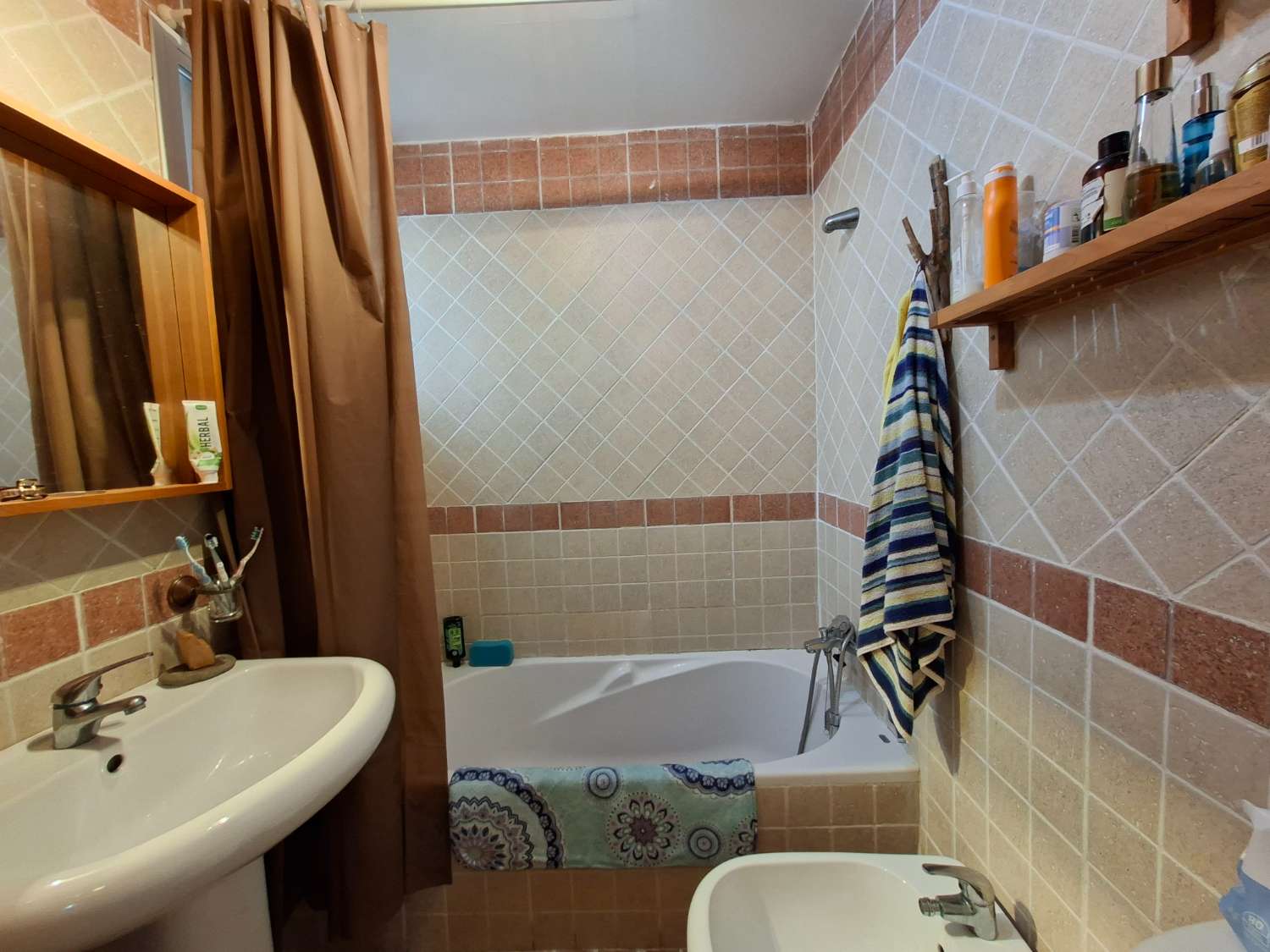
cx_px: 635
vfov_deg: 89.9
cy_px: 476
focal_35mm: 13
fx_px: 477
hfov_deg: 106.2
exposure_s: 1/25
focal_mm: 1.74
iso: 160
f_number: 2.2
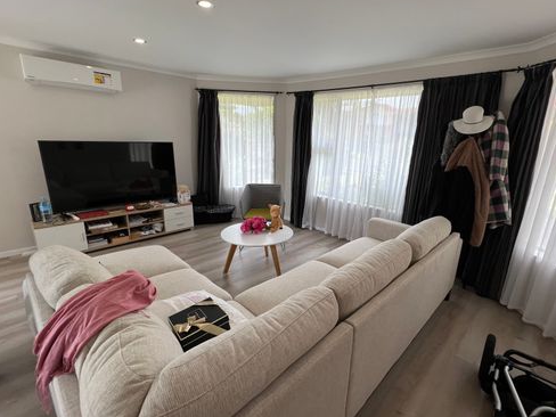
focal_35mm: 16
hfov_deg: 94.2
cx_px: 303
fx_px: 257
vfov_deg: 78.1
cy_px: 210
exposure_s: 1/162
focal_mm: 1.57
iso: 32
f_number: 1.8
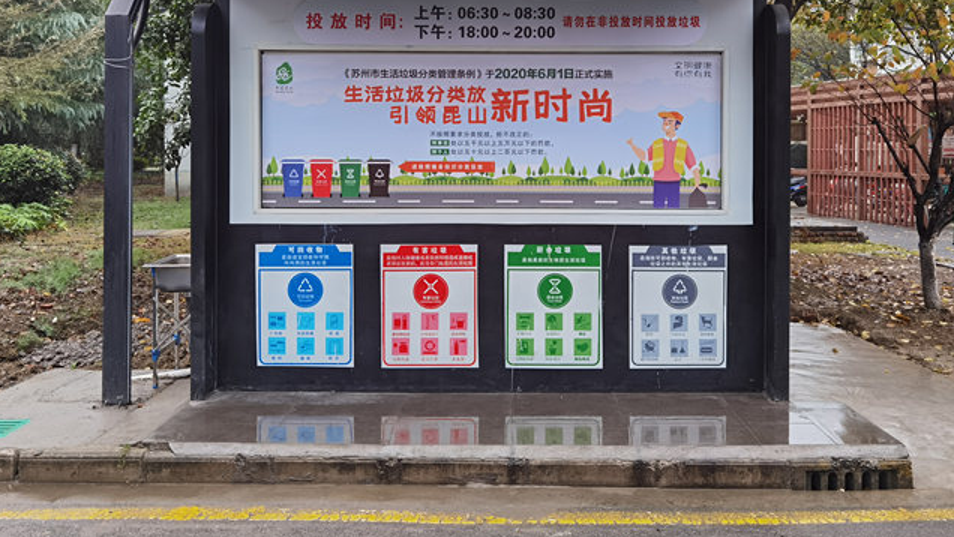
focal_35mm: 37
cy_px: 154
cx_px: 498
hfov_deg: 54.0
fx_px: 936
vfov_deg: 31.6
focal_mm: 6.71
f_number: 1.9
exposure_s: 1/334
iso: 50
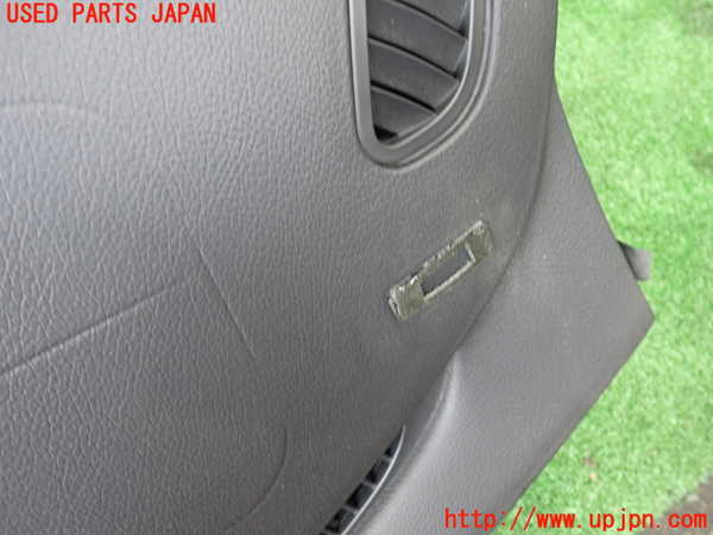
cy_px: 268
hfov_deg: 60.0
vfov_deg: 46.8
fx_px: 618
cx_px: 356
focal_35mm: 30
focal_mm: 5.4
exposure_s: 1/30
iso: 250
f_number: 2.3
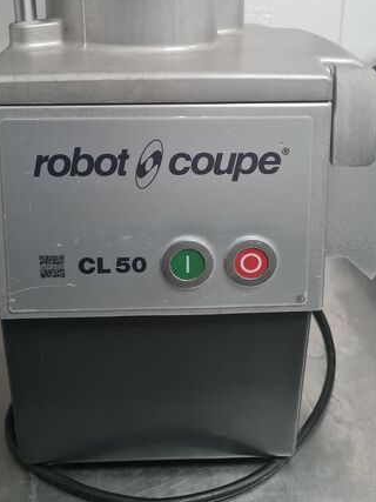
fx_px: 565
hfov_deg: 36.8
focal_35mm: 39
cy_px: 127
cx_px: 180
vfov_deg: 46.2
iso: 200
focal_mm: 5.4
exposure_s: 1/100
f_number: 1.8
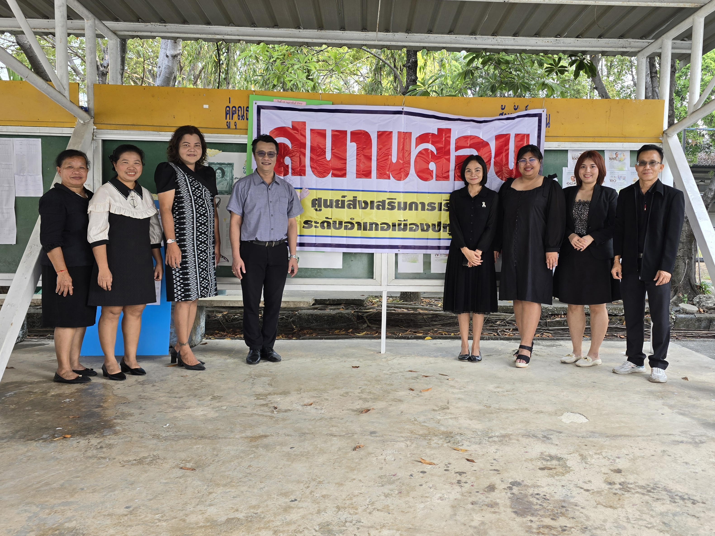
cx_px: 358
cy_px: 268
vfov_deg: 58.9
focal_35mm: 23
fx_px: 475
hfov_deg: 73.9
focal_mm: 6.3
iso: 40
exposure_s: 1/182
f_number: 1.7
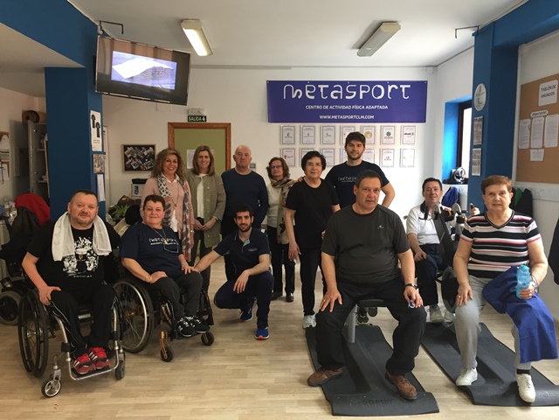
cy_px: 210
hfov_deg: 61.7
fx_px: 468
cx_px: 280
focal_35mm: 29
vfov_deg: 48.2
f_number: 2.2
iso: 64
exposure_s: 1/33
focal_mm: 4.15
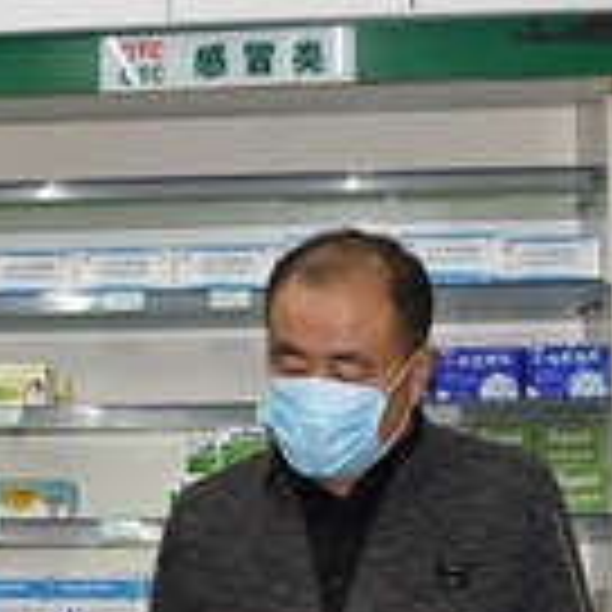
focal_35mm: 60
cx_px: 270
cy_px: 486
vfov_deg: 28.0
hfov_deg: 28.6
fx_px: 1200
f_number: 3.2
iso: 1600
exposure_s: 1/160
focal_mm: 24
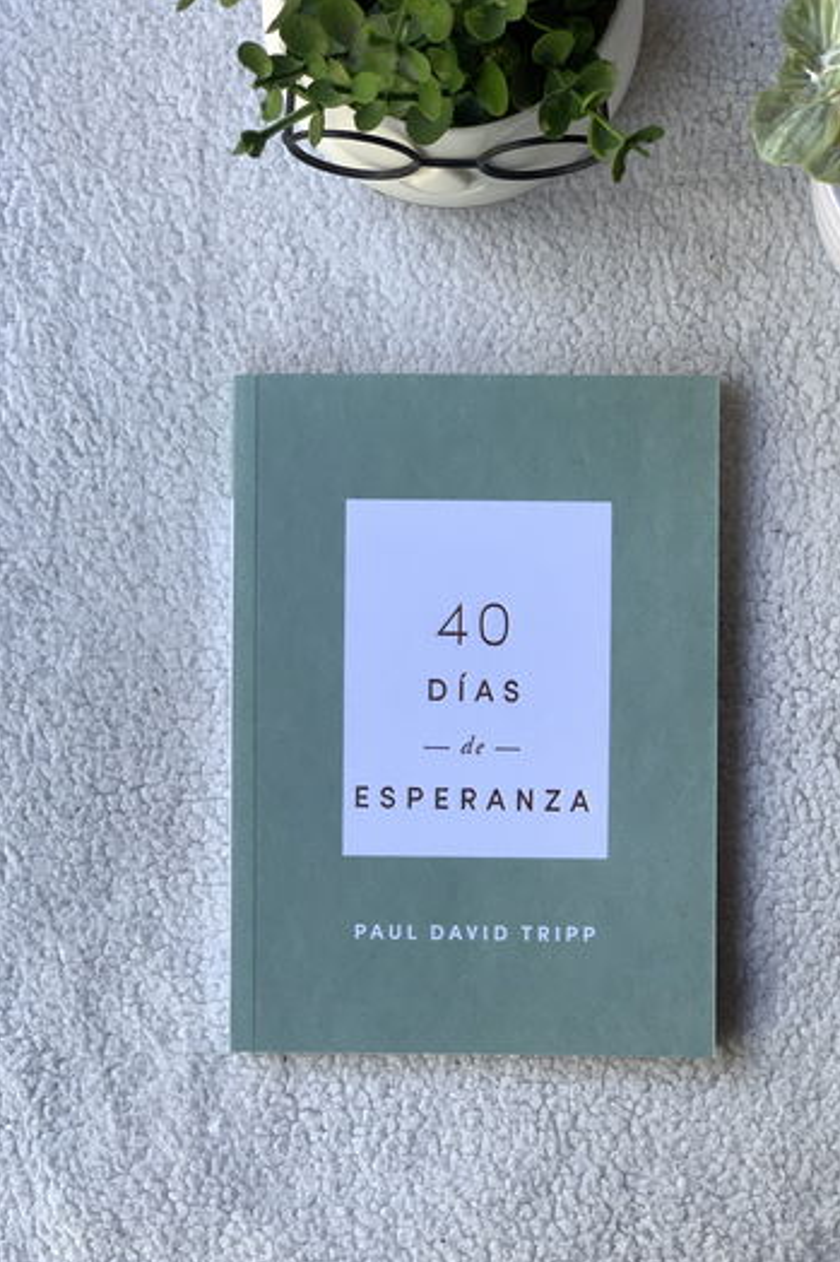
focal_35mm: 55
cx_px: 477
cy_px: 637
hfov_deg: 24.6
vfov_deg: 36.3
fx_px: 1926
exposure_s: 1/122
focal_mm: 6
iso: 50
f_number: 2.4
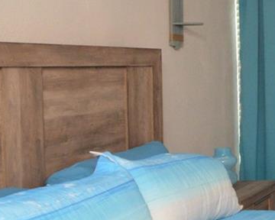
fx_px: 610
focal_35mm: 75
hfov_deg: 18.9
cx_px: 506
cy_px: 100
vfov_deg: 20.4
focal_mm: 12
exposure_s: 1/60
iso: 800
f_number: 4
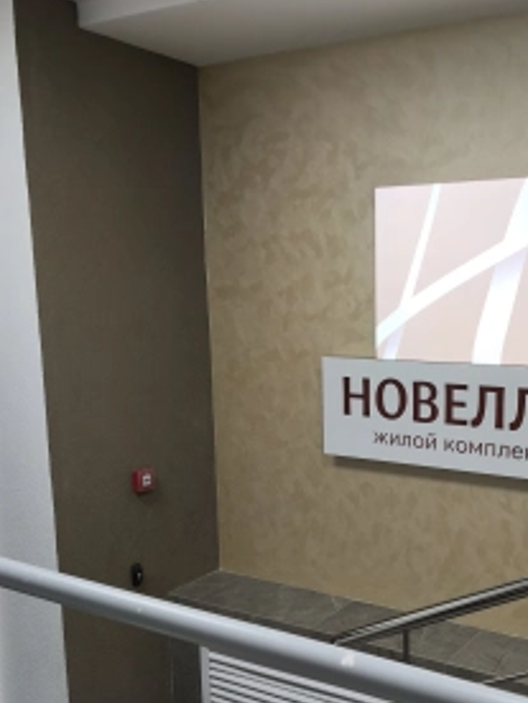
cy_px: 438
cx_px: 407
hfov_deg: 35.8
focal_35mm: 39
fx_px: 793
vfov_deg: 47.4
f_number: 1.6
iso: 50
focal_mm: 6.57
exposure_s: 1/103
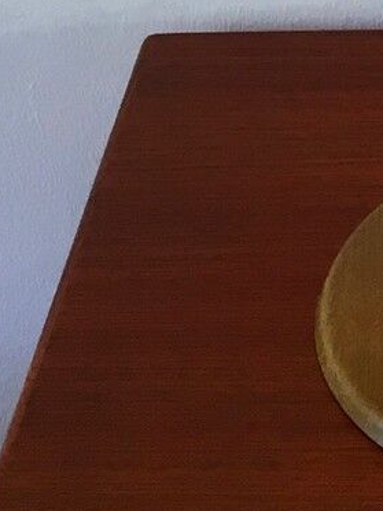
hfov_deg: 9.3
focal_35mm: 156
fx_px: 2301
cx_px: 577
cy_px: -701
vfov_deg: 10.8
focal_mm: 4.15
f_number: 2.2
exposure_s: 1/33
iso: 40
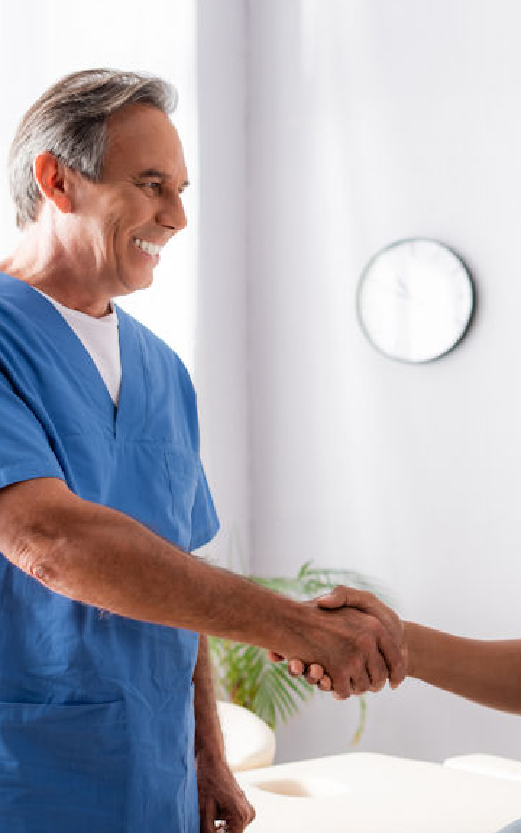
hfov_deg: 20.4
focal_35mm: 62
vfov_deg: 32.9
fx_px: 1407
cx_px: 502
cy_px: 464
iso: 125
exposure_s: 1/200
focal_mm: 35
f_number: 2.8
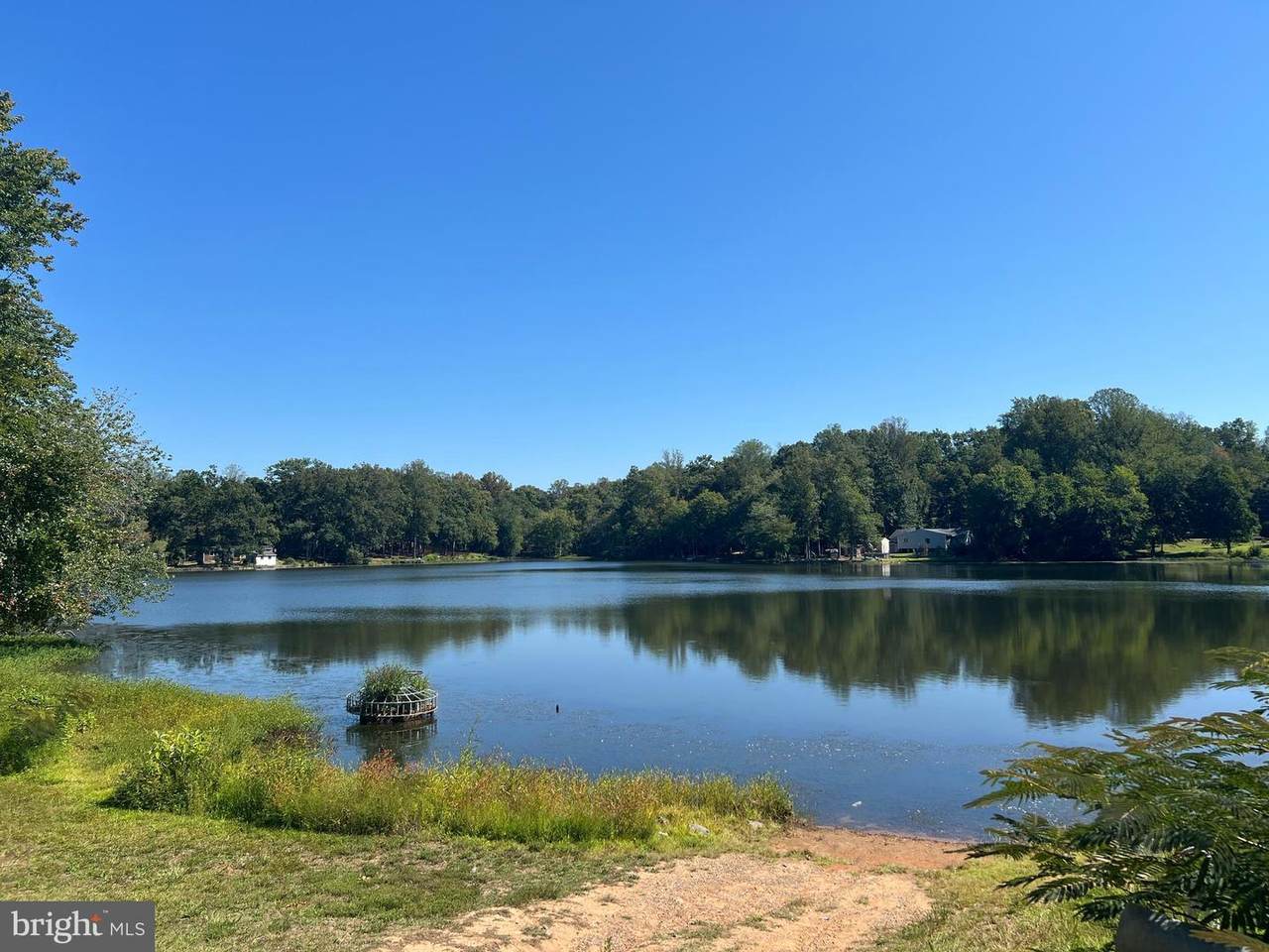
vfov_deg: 53.1
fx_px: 953
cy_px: 476
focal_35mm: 26
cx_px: 634
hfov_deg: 67.3
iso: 50
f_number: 1.5
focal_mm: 5.7
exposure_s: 1/4831
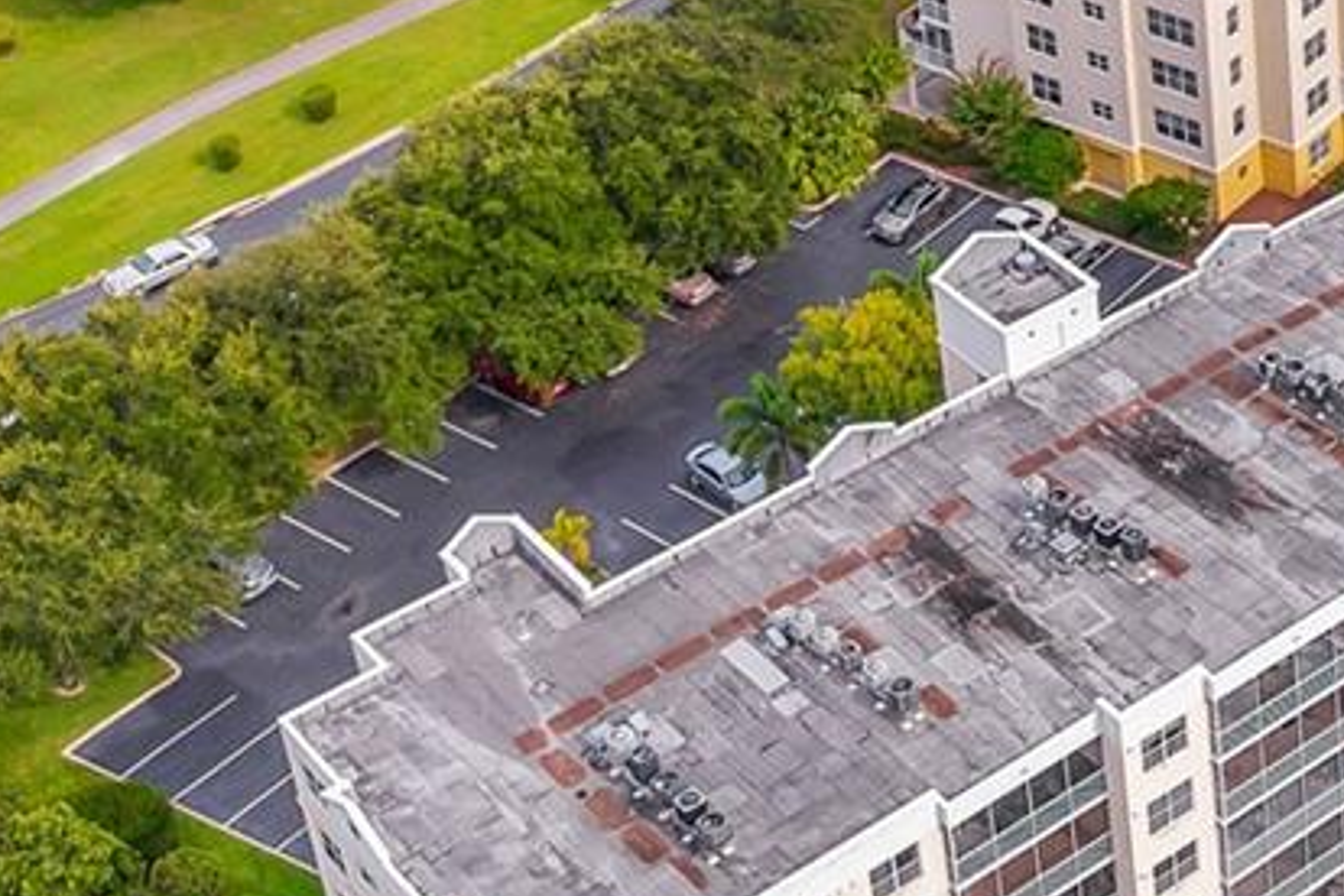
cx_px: 1646
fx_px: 3173
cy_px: -80
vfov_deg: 15.7
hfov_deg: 22.0
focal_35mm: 85
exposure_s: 1/1000
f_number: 2.8
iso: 100
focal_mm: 8.38
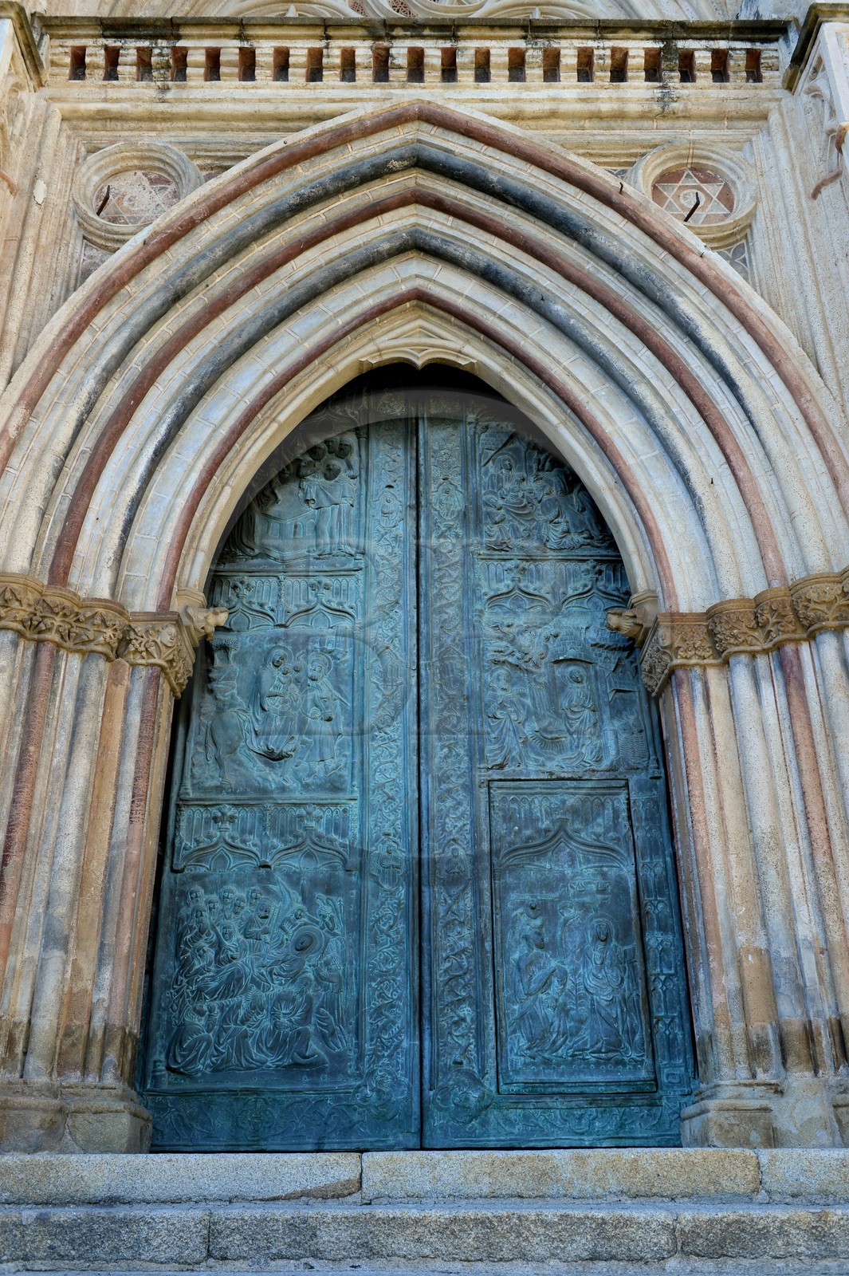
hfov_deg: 41.1
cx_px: 424
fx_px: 1133
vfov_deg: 58.7
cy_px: 638
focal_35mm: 32
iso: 100
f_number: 7.1
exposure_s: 1/100
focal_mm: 32
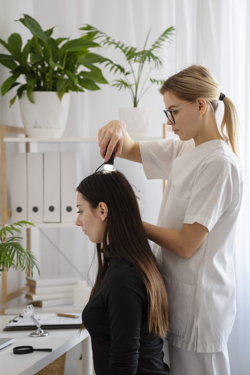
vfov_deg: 23.9
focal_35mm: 85
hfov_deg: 16.1
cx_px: 125
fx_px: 885
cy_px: 188
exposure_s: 1/200
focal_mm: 85
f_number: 2.8
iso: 640
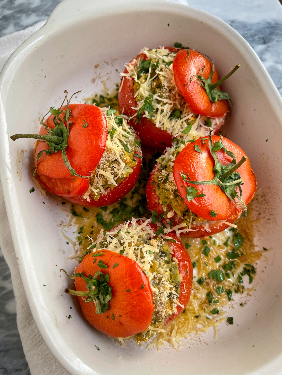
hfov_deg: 53.1
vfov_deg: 67.3
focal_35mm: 26
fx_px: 282
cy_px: 188
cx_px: 141
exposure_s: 1/120
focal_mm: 5.1
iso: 80
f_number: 1.6
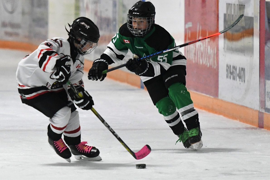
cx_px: 135
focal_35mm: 240
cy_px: 90
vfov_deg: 5.7
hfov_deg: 8.6
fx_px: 1799
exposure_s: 1/1000
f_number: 2.8
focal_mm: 160
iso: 3200
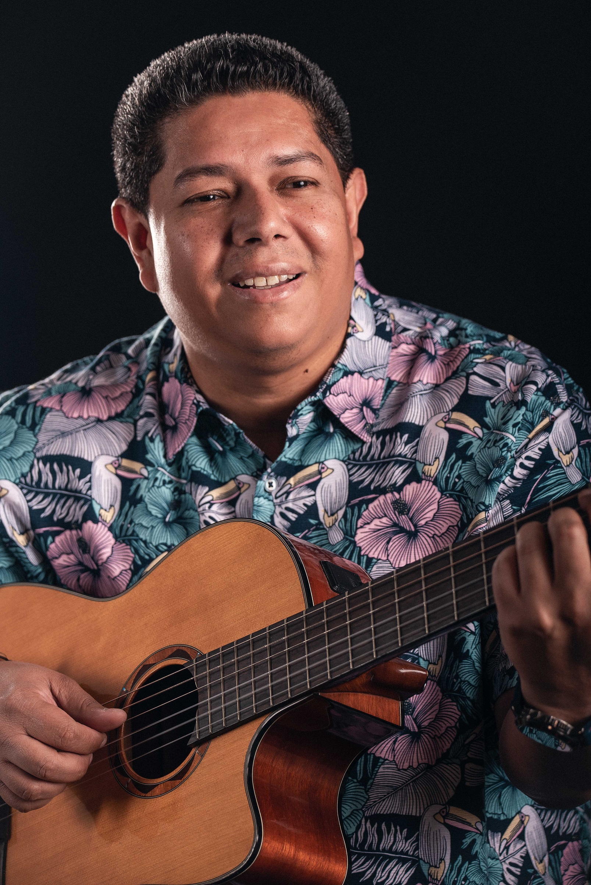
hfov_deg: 11.4
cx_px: 296
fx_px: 2952
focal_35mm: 120
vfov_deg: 17.1
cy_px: 442
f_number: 6.3
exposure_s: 1/200
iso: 100
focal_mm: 120
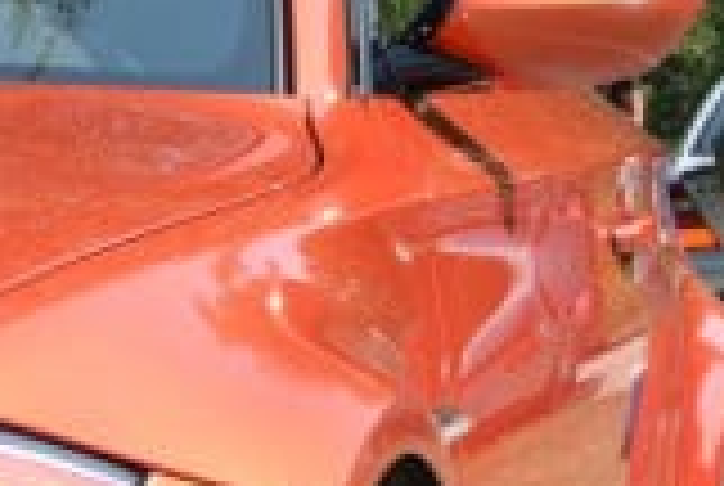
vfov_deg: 6.5
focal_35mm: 209
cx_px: -652
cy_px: 670
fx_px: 4211
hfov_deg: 9.3
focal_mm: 30
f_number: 6.3
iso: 100
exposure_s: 1/250
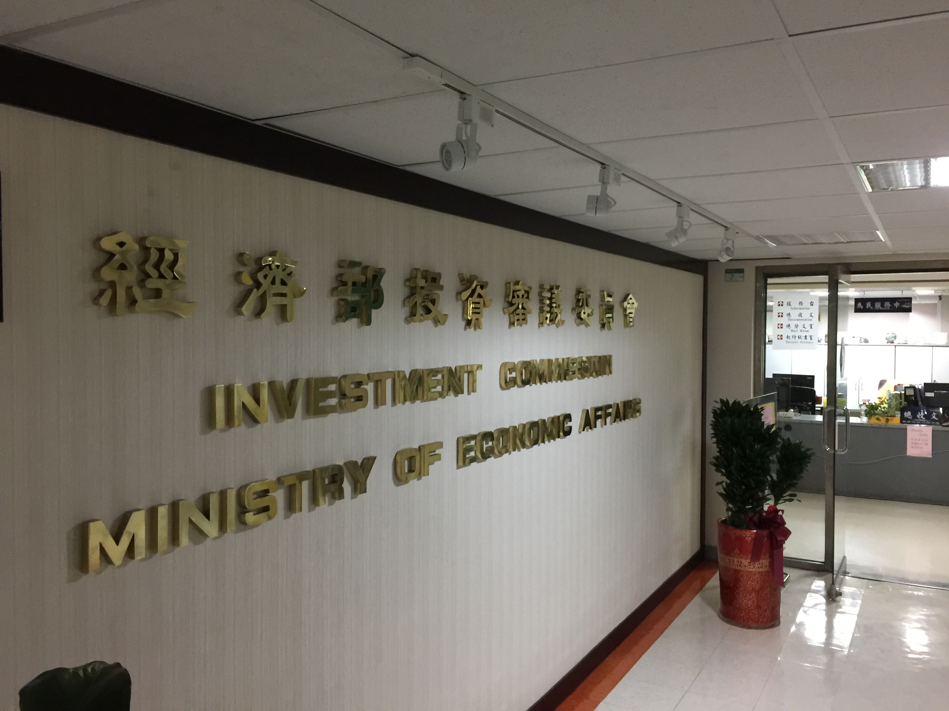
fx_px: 795
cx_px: 474
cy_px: 356
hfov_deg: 61.7
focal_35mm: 29
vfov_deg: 48.2
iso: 125
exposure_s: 1/10
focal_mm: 4.15
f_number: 2.2
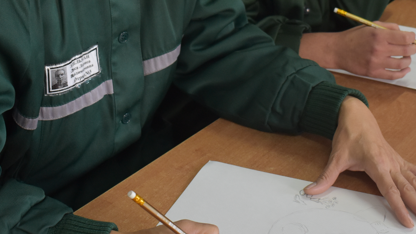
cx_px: 204
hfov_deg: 28.2
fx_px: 827
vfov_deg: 16.0
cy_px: 47
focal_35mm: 75
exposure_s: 1/125
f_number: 3.8
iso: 1000
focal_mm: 24
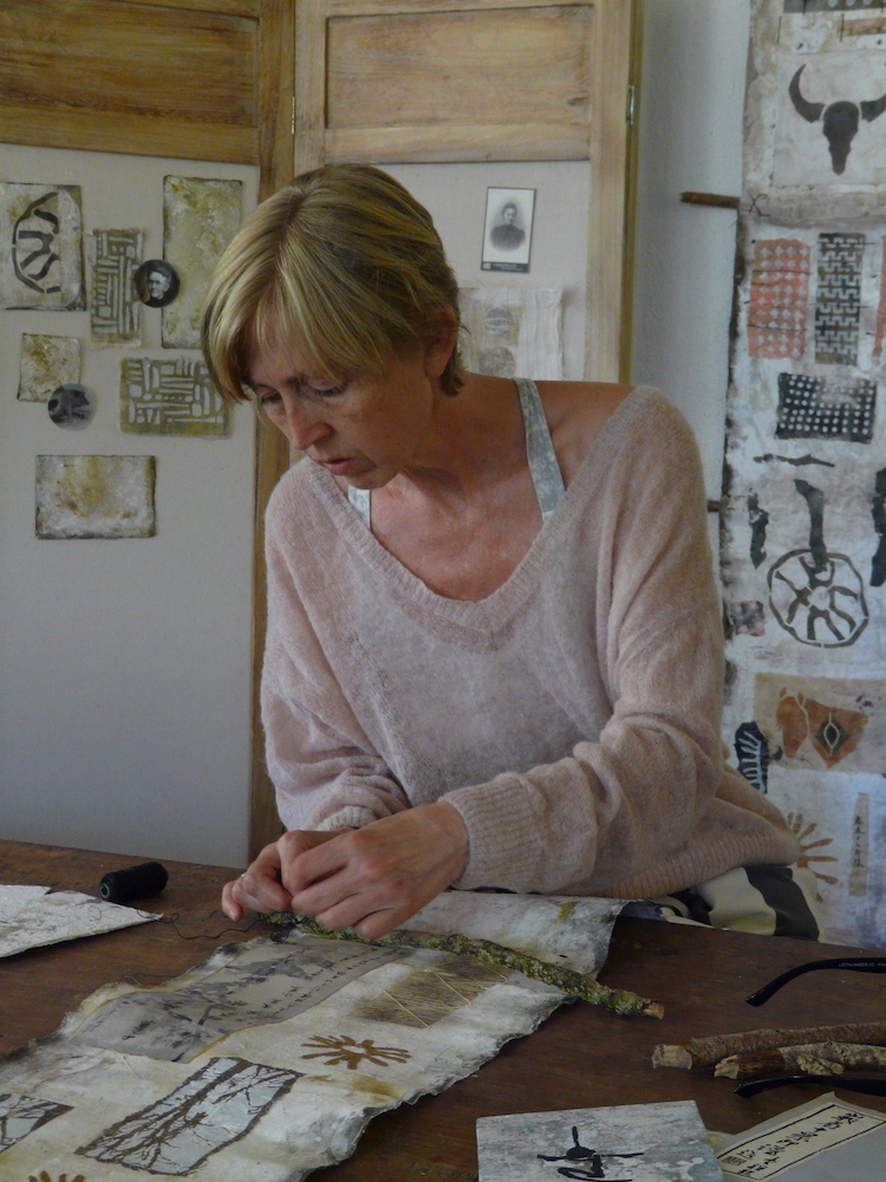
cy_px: 591
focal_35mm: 58
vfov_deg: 33.2
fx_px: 1979
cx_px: 443
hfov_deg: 25.2
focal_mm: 9.5
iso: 200
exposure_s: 1/15
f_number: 3.2
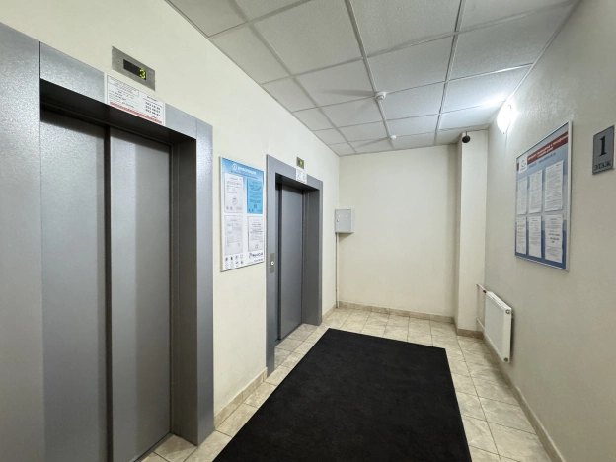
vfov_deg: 85.7
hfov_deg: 102.1
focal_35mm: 14
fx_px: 249
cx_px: 308
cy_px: 231
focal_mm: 2.22
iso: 1000
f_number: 2.2
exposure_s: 1/33
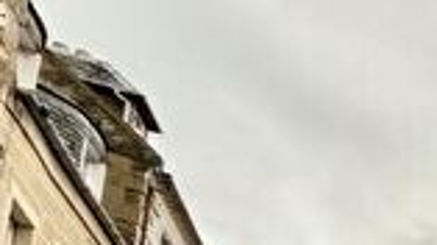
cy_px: 503
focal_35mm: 68
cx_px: 907
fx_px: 787
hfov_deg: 18.2
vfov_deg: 14.4
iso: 80
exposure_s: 1/99
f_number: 2.2
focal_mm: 2.22
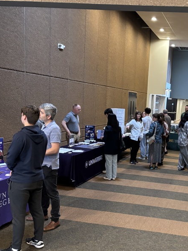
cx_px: 154
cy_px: 159
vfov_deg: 41.7
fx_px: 326
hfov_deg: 31.3
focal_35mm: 45
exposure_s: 1/40
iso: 500
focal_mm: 5.96
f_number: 1.6
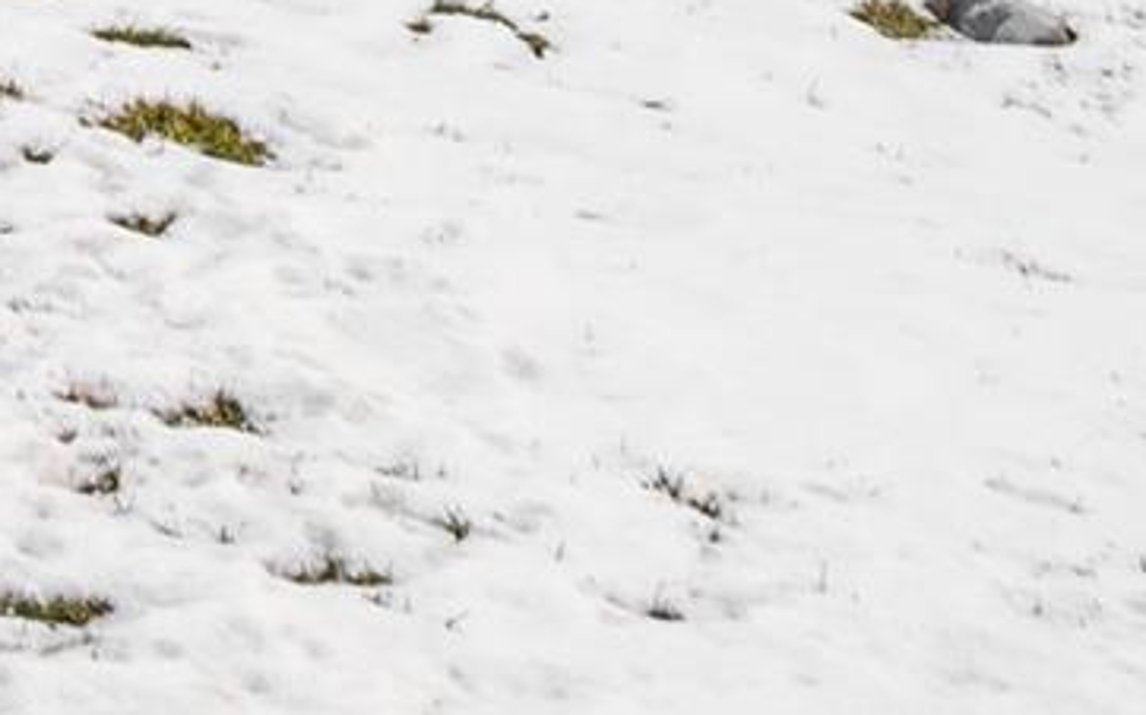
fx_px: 3778
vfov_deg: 9.5
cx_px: -469
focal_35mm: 121
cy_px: -1065
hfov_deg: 16.1
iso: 640
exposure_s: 1/200
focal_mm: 21
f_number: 9
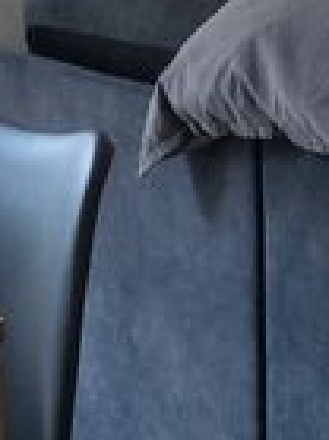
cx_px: 212
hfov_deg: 8.6
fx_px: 2196
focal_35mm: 173
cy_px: 1216
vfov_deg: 9.5
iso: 1000
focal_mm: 4.1
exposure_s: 1/50
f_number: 1.7
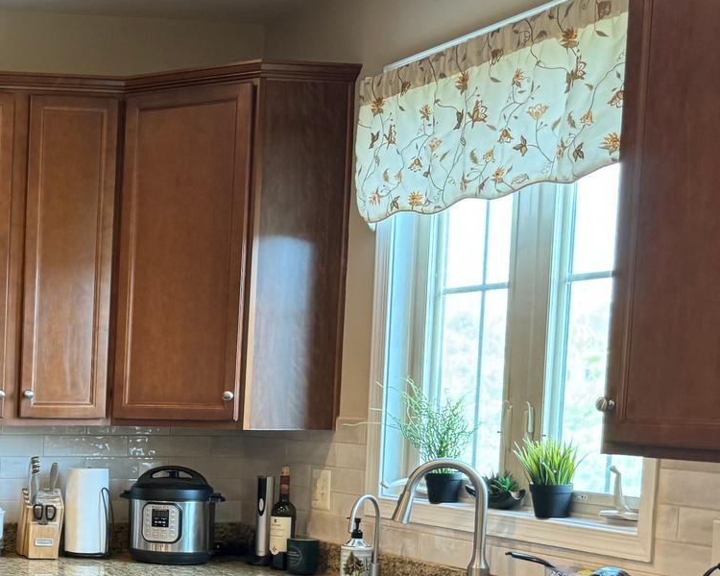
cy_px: 493
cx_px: -194
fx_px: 1364
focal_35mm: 64
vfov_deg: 23.4
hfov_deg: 25.7
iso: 200
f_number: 1.78
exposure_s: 1/60
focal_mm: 6.76
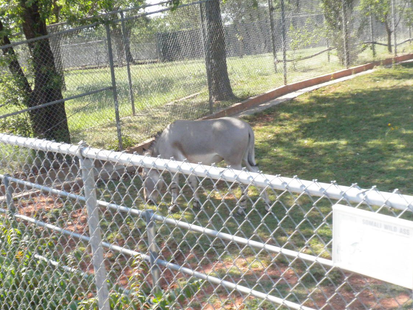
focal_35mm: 73
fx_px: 871
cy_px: 186
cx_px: 160
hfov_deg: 26.6
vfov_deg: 20.1
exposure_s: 1/500
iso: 243
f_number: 4.3
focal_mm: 9.1
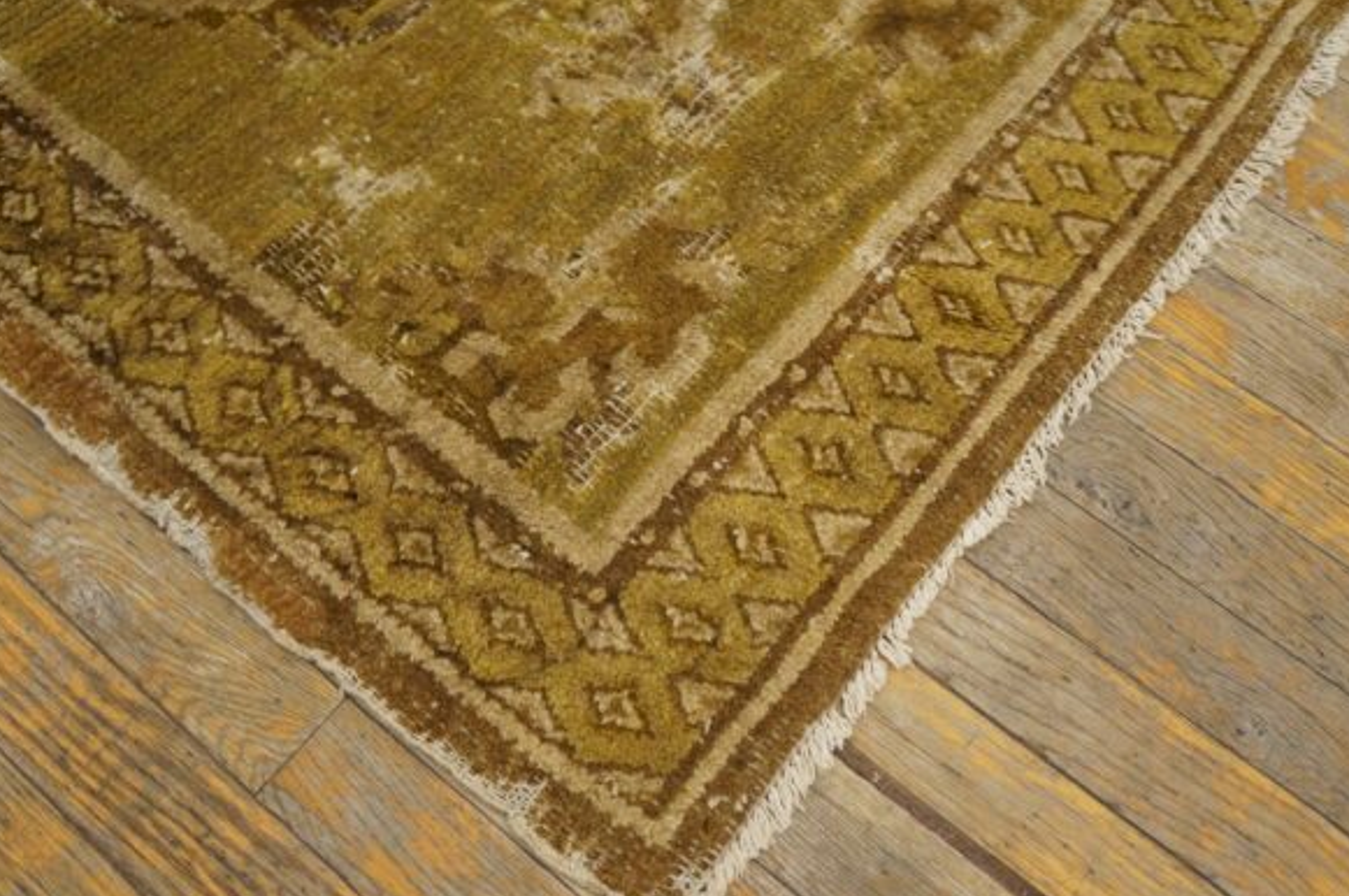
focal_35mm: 31
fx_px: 1160
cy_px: 449
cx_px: 683
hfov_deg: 60.3
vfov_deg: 42.2
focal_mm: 20
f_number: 4
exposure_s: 1/160
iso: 2500
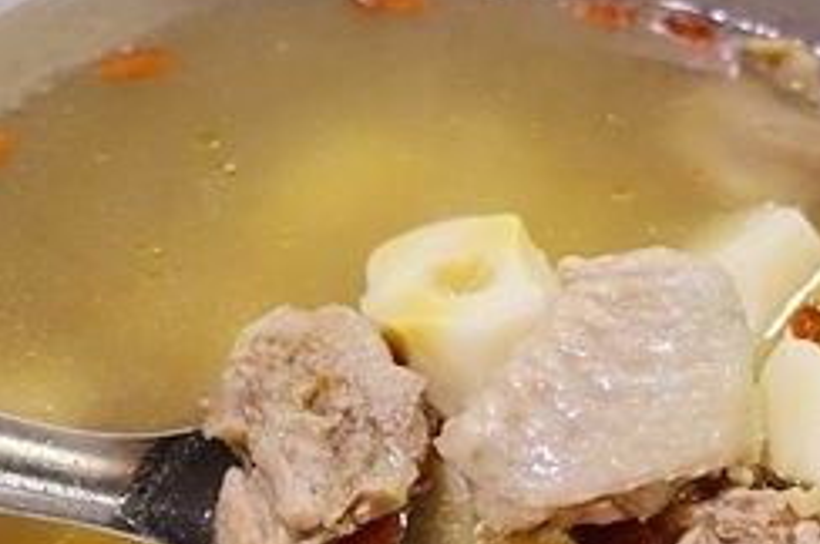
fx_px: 1456
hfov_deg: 31.4
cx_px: 494
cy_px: 546
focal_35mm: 64
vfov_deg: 20.5
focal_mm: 8.8
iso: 800
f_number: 1.8
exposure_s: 1/25
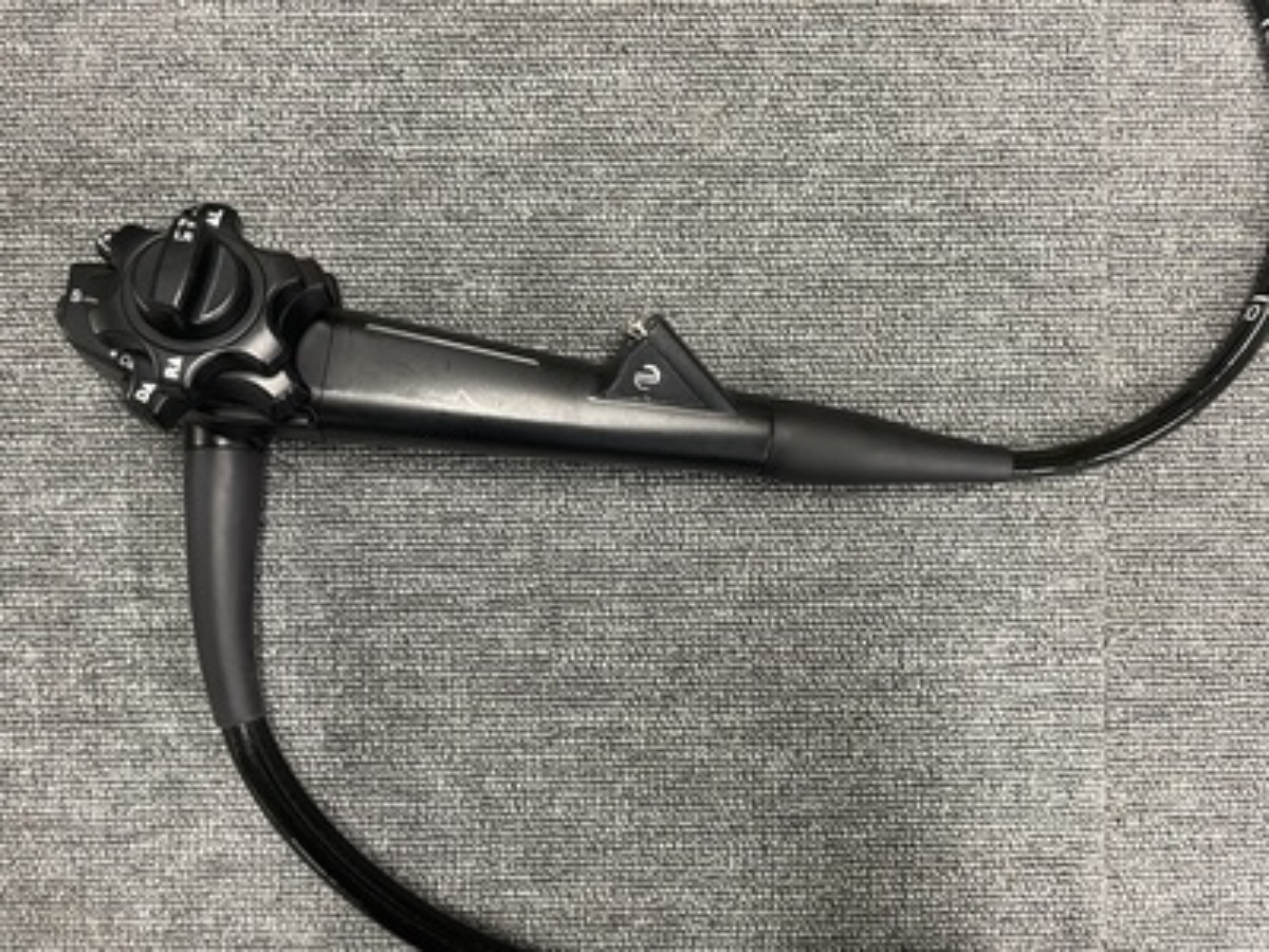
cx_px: 634
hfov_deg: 67.3
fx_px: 953
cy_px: 476
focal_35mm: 26
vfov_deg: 53.1
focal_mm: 4.2
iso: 250
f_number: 1.6
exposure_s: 1/60
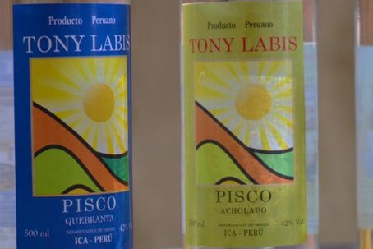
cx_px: 219
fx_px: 2156
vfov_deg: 6.6
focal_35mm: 208
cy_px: 104
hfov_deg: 9.9
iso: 200
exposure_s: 1/100
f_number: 4.5
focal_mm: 70
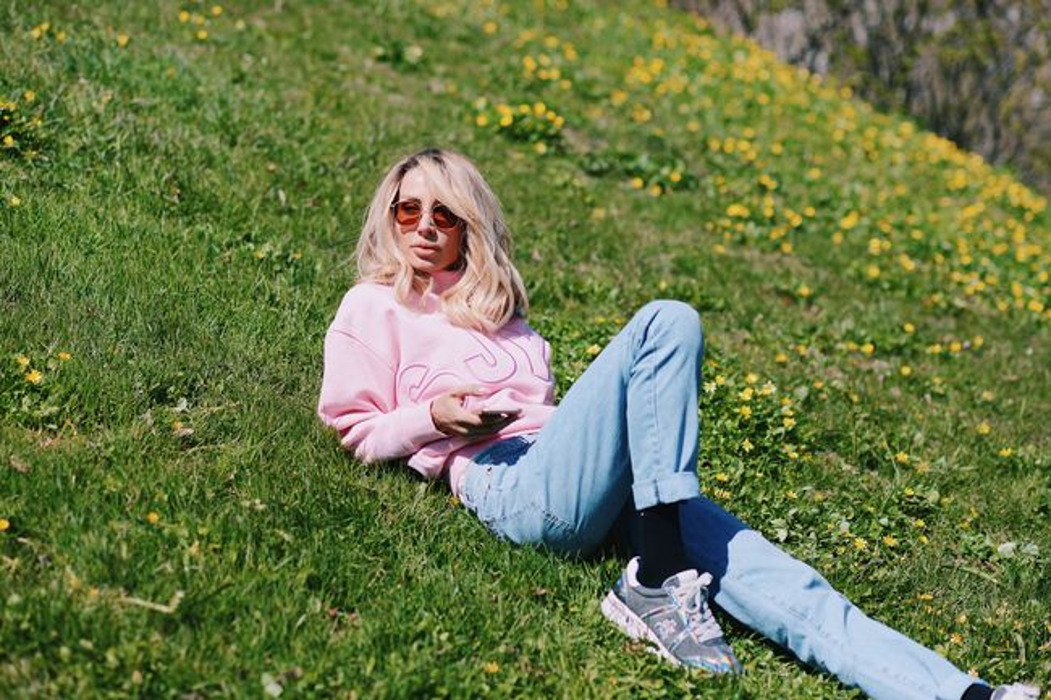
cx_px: 526
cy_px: 350
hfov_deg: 23.9
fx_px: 2481
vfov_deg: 16.1
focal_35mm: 85
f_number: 4
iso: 100
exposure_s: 1/3200
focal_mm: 85
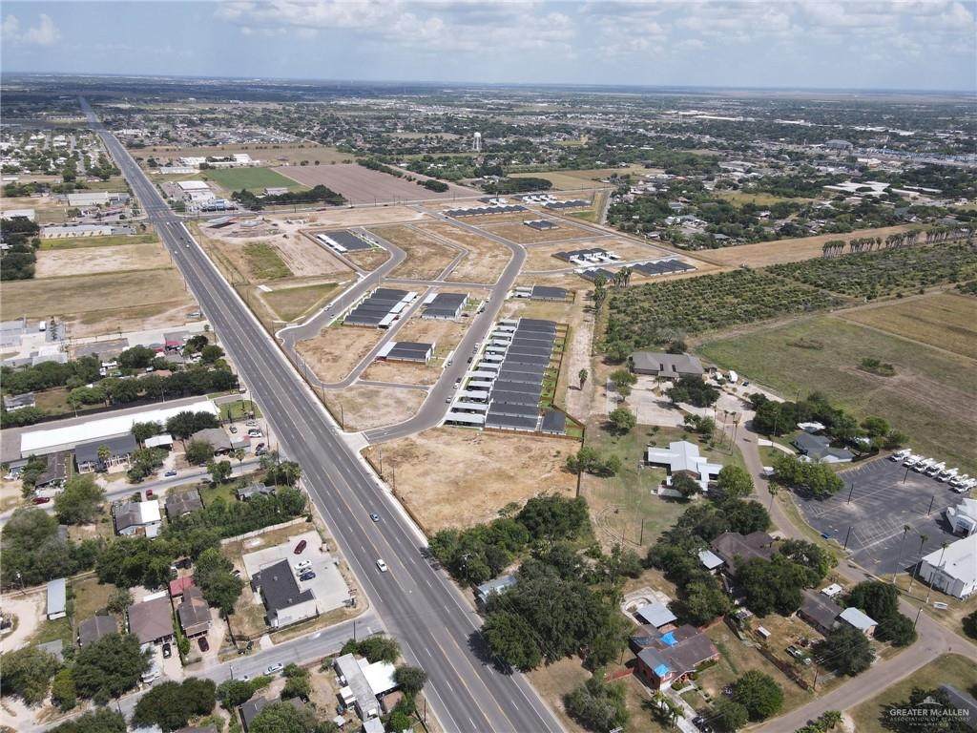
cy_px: 366
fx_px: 677
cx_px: 488
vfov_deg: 56.8
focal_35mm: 24
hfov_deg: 71.6
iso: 100
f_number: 2.8
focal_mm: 4.5
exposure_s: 1/800
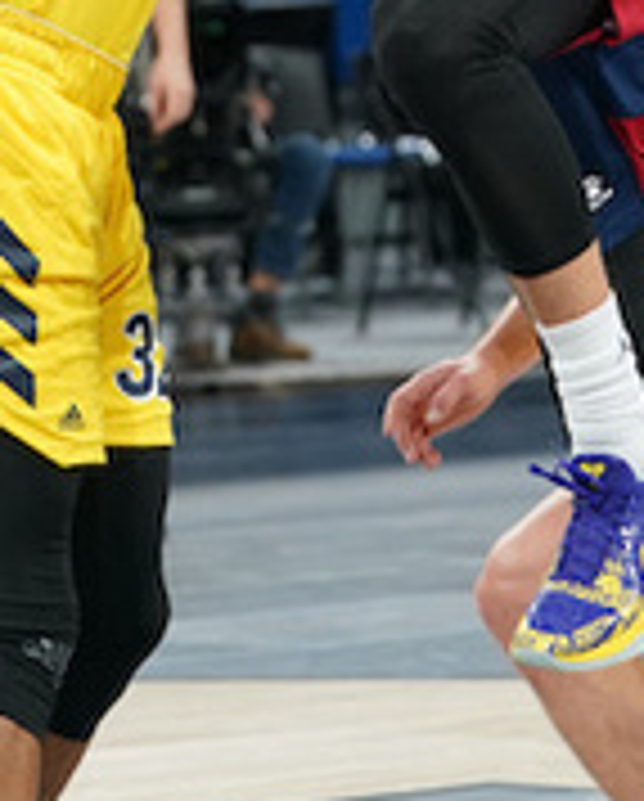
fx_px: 10432
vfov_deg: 4.4
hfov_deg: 3.5
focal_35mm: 439
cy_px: -252
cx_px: 441
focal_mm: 115
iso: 2000
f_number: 4
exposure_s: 1/800
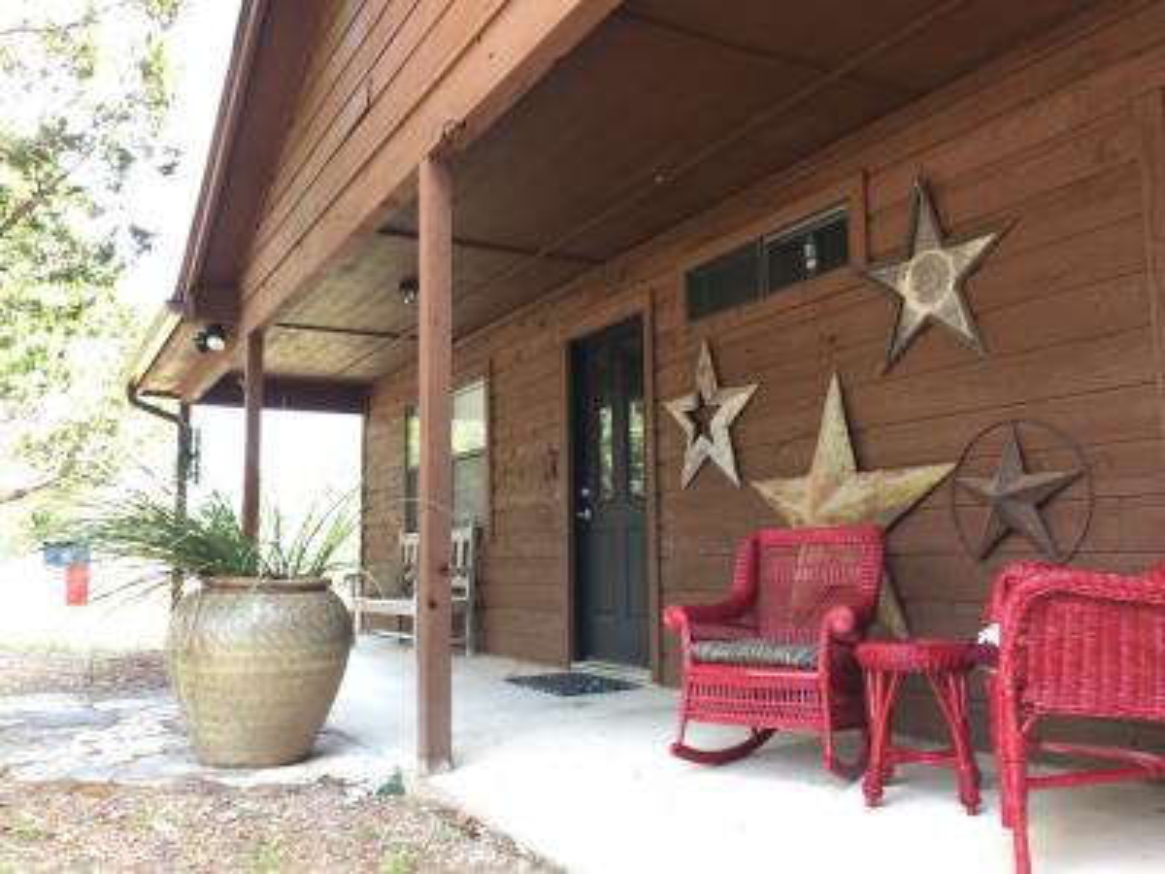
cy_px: 437
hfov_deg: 61.7
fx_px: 976
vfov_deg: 48.2
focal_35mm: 29
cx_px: 582
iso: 32
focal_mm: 4.15
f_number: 2.2
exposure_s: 1/60
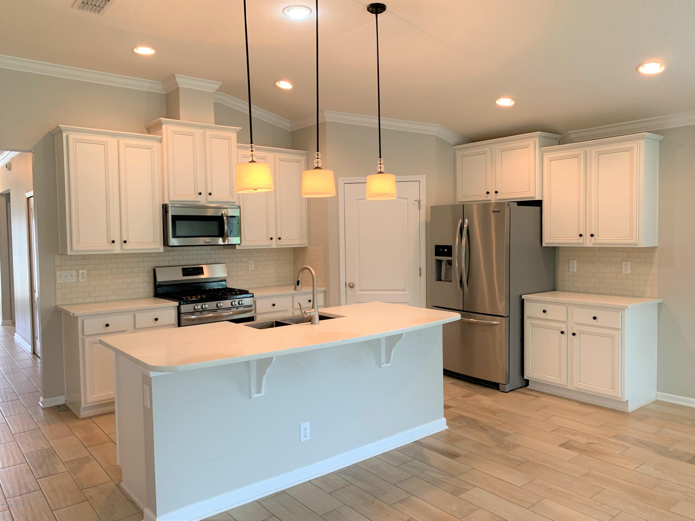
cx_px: 348
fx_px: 522
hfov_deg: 67.3
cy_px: 260
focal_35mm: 26
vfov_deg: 53.1
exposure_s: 1/60
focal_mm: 4.25
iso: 100
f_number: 1.8
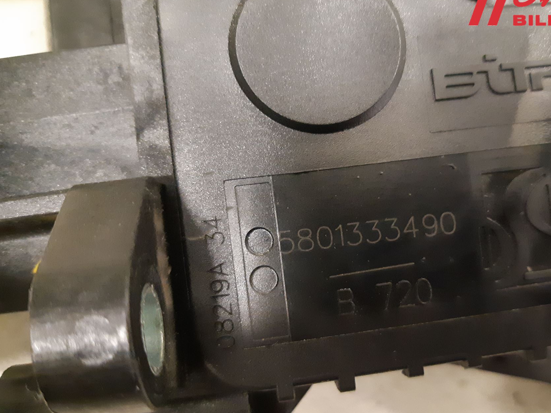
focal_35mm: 32
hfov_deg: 56.3
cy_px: 224
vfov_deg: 44.1
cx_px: 333
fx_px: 509
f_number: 1.7
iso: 640
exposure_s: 1/20
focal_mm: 3.93
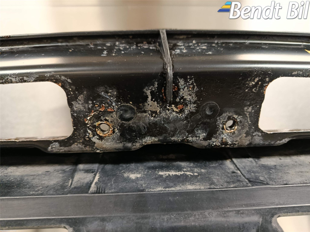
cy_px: 116
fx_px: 215
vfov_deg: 56.8
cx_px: 155
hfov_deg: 71.6
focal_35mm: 24
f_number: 1.7
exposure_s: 1/25
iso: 2293
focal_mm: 5.24
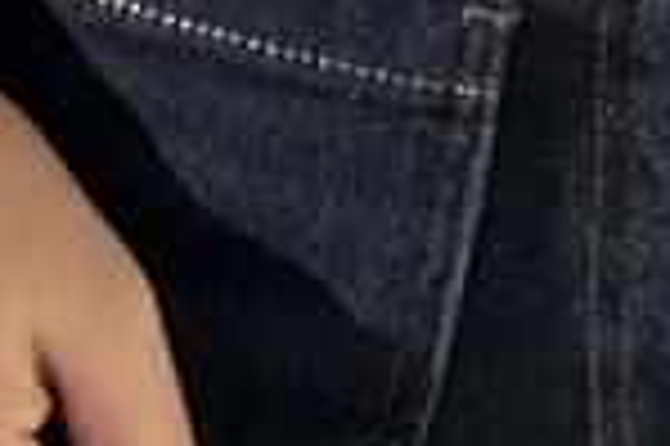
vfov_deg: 3.0
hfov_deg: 4.6
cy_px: -1331
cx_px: 805
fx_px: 8310
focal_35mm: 447
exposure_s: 1/1027
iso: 64
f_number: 1.78
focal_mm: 6.76
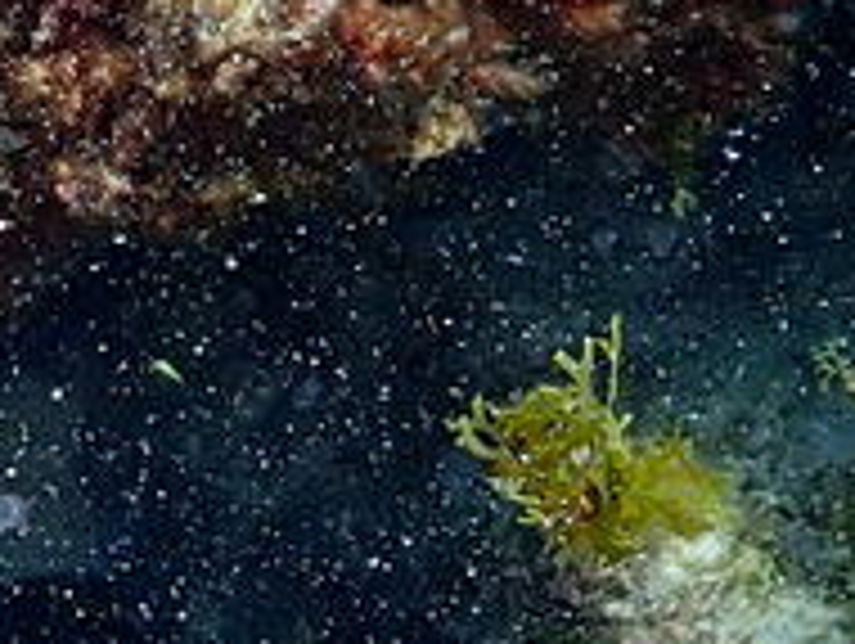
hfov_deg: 12.9
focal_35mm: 150
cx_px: -135
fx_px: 3710
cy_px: 475
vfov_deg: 9.9
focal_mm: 4.5
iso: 100
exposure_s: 1/500
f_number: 2.8
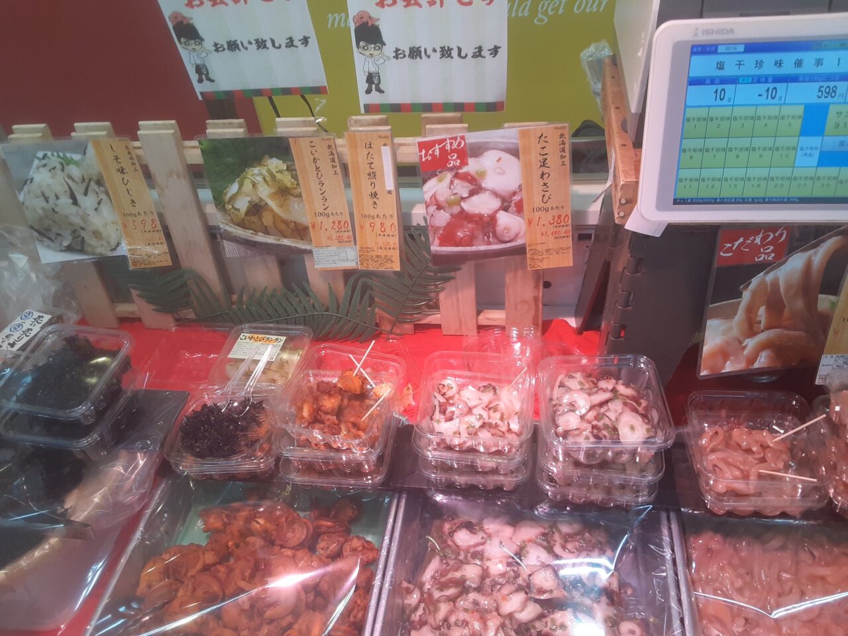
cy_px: 318
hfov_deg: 65.3
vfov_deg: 51.4
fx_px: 661
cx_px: 424
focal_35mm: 27
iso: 80
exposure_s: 1/50
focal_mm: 2.91
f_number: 1.9
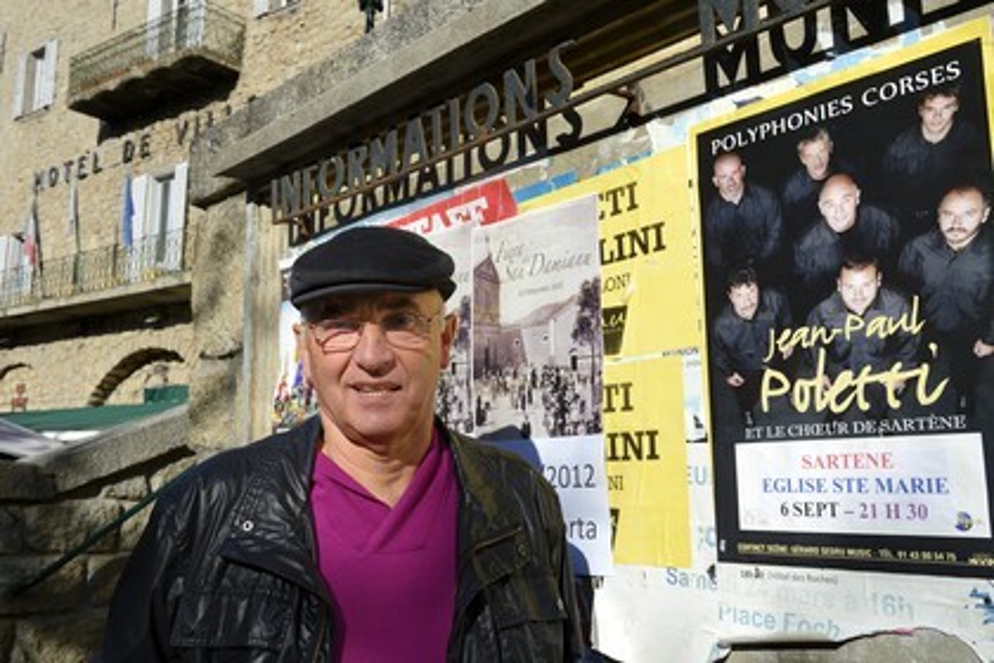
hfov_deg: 53.1
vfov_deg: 36.9
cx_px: 497
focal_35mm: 36
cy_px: 332
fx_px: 994
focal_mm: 36
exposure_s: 1/250
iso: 200
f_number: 11
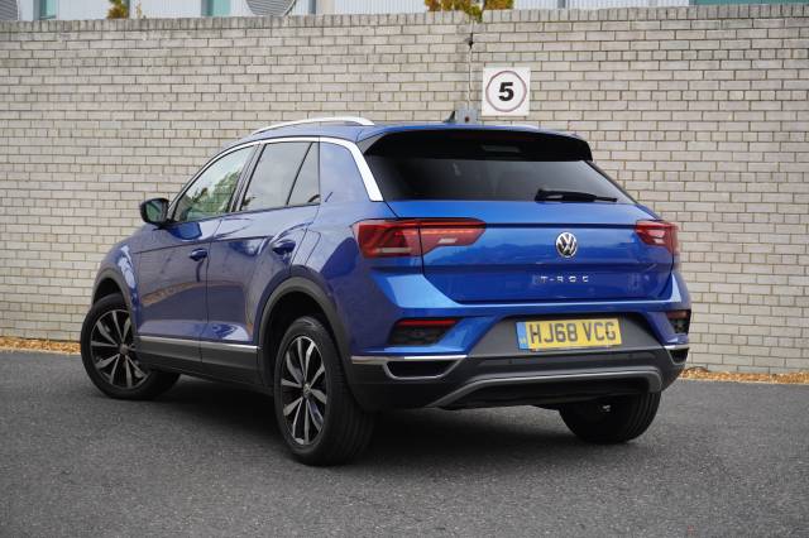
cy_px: 269
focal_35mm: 62
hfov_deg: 32.6
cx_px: 404
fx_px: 1381
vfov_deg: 22.1
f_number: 5.6
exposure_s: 1/160
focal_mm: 41
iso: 320
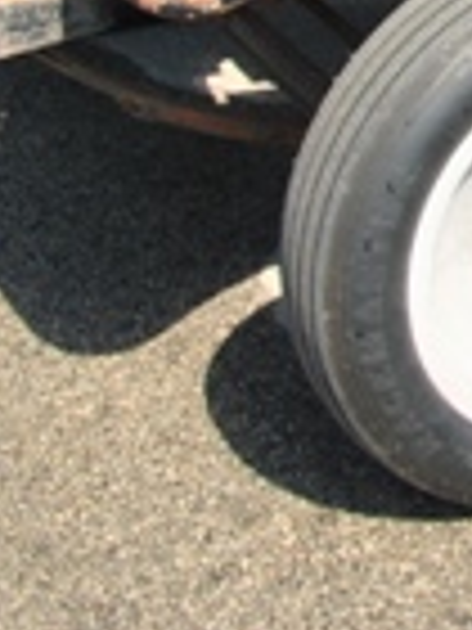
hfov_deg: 9.3
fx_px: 2691
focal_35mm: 148
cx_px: 1007
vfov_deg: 12.7
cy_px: -302
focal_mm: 22
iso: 100
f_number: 13
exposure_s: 1/40
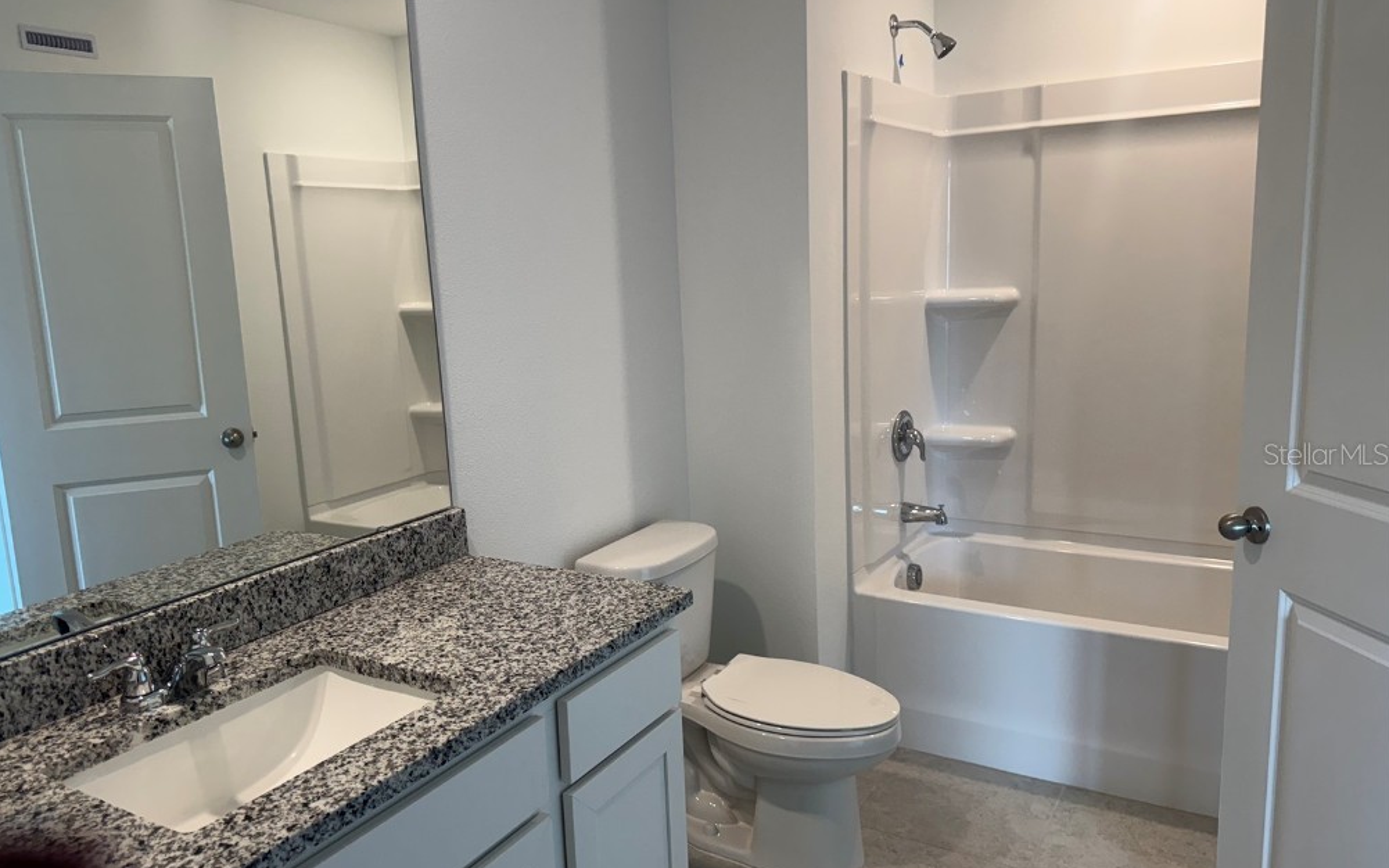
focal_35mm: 26
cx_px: 685
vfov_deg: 47.6
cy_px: 453
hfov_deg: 70.4
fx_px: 984
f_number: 1.78
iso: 125
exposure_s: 1/120
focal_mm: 6.76
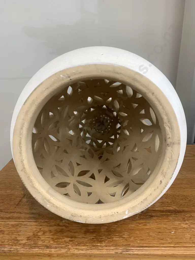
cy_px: 130
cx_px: 98
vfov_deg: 67.3
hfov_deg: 53.1
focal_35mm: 26
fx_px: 195
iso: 64
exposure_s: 1/50
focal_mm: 4.25
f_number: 1.8
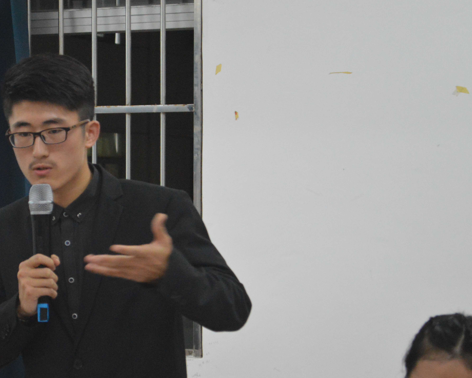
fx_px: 1813
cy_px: 221
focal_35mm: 130
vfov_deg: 11.9
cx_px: 93
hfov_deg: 14.7
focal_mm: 55
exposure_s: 1/50
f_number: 5.6
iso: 3200
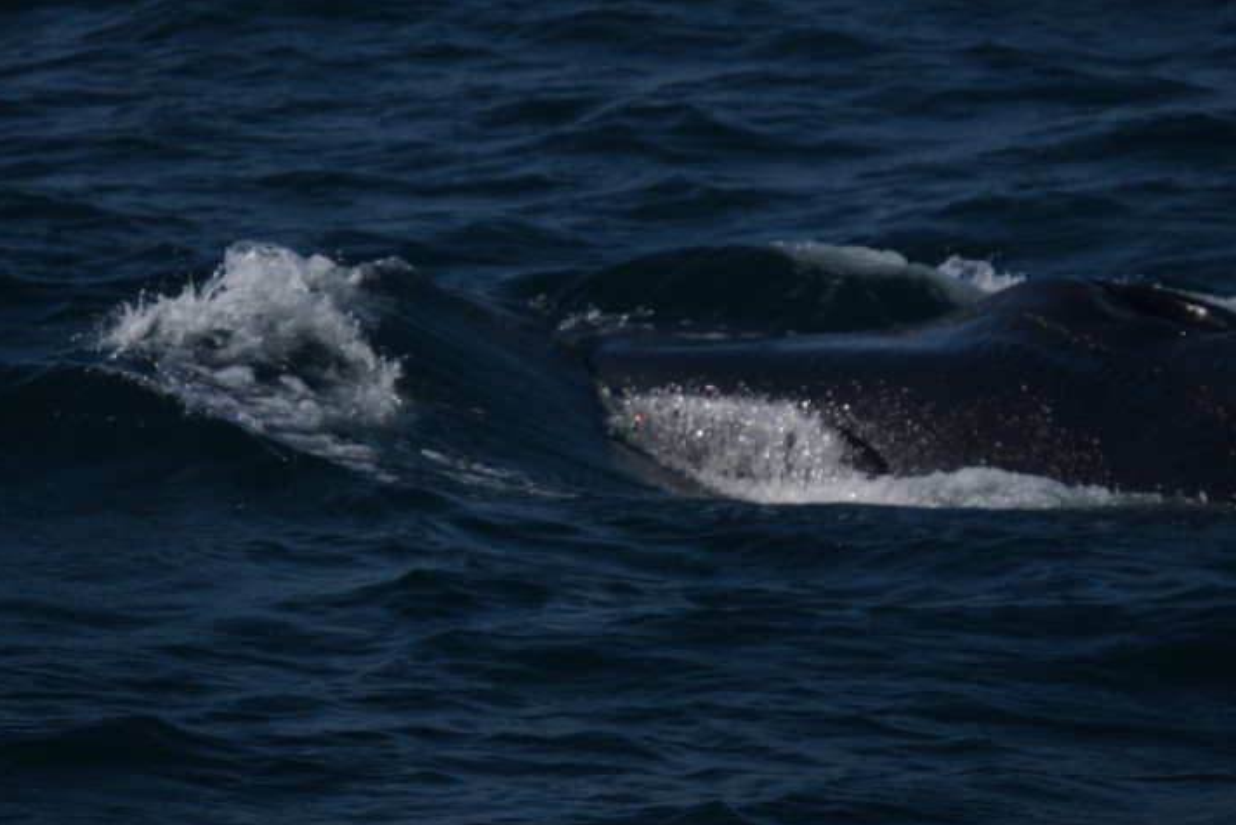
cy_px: 344
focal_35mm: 455
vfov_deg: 3.0
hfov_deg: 4.5
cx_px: 595
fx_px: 15624
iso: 200
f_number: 5.6
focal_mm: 200
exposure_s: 1/4000
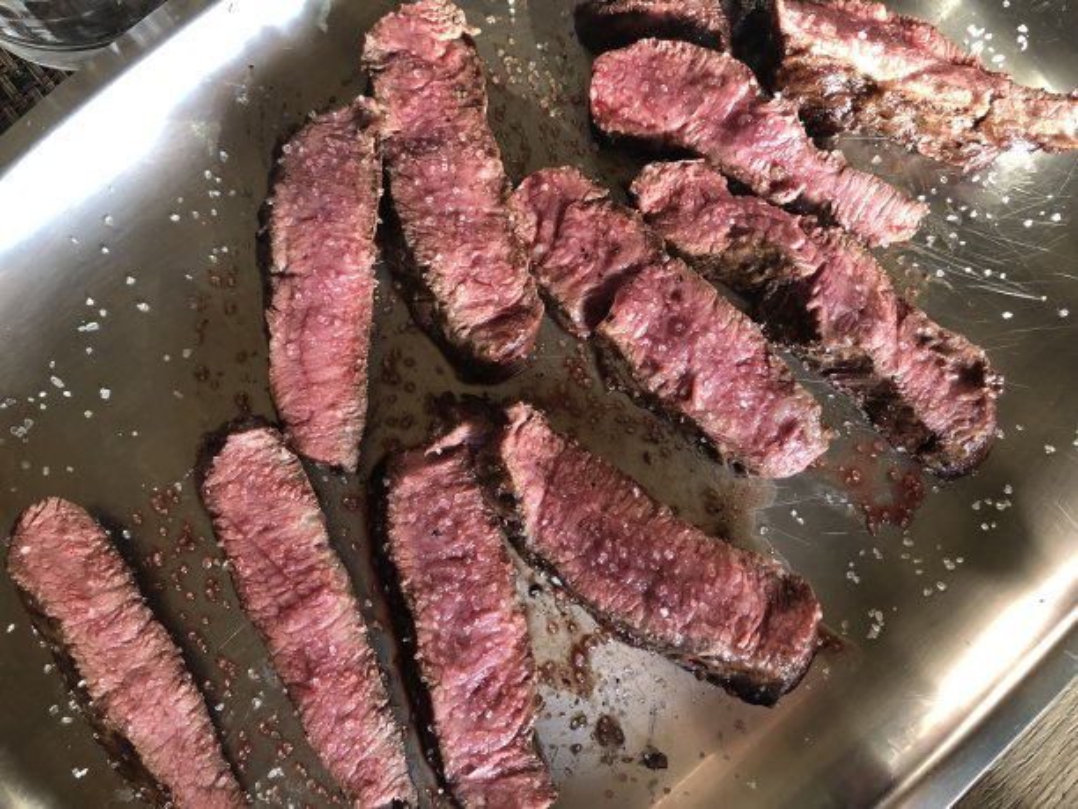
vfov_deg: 49.7
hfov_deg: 63.4
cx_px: 539
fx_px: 872
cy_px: 404
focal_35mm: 28
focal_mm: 3.99
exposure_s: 1/15
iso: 40
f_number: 1.8
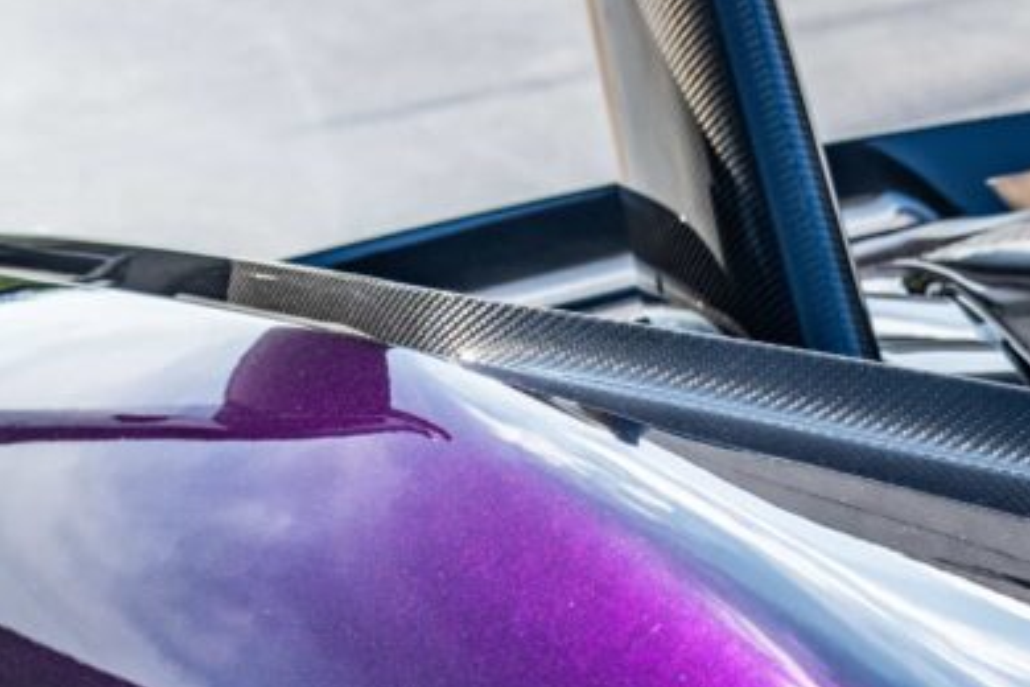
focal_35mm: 197
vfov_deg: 7.0
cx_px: 755
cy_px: 551
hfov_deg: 10.4
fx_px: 5636
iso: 250
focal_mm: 75
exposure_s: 1/100
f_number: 7.1
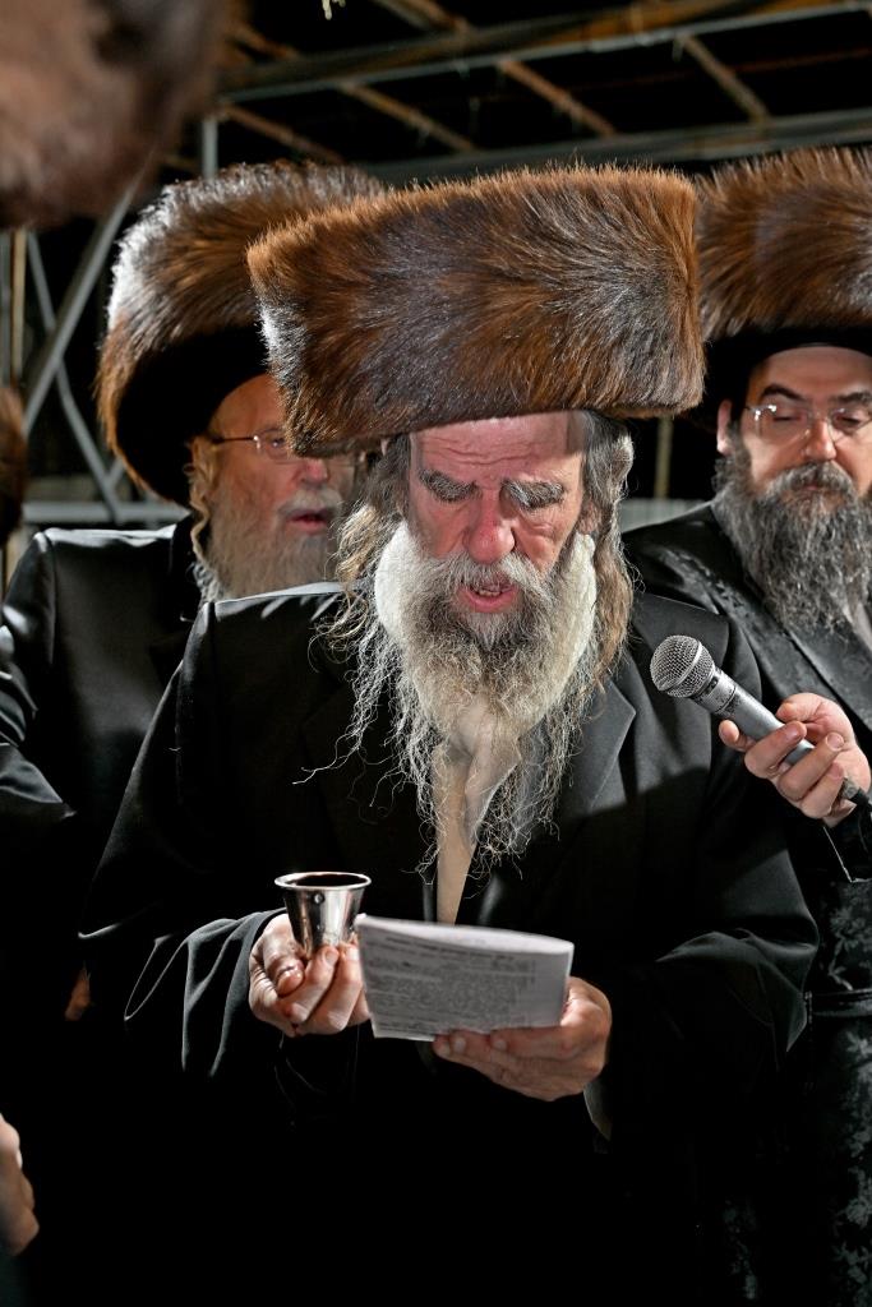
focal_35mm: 44
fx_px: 1598
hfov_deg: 30.5
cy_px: 654
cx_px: 436
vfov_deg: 44.5
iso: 320
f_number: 4
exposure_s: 1/100
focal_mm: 44
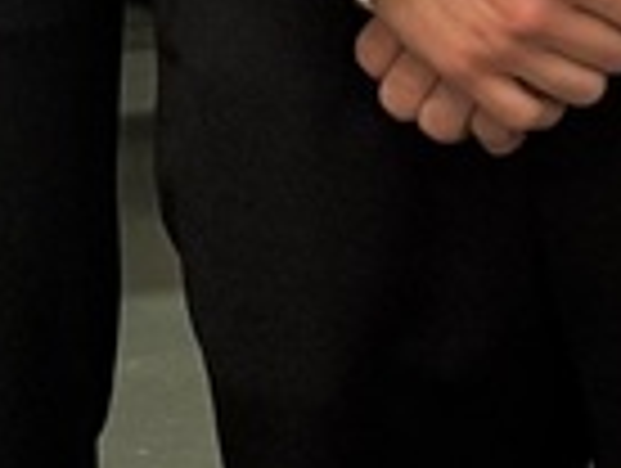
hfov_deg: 5.5
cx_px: -518
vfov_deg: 4.0
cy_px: -1058
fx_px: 6398
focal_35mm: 356
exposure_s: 1/40
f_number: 1.78
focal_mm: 6.76
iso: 200
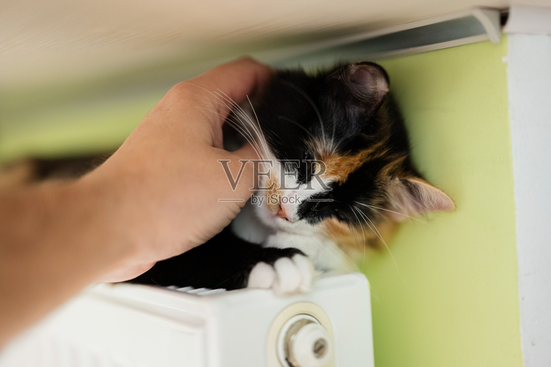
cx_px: 276
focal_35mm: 50
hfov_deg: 39.6
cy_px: 184
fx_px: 765
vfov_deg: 27.0
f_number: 1.2
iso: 1000
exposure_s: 1/50
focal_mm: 50
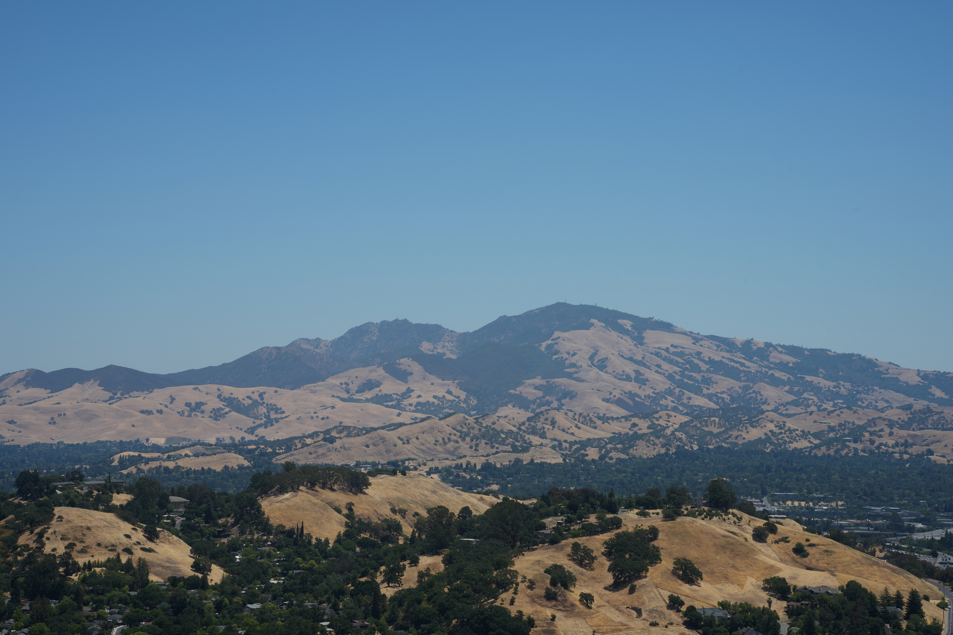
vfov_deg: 17.3
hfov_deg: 25.7
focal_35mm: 79
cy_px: 318
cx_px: 476
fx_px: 2091
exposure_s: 1/160
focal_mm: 79
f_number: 14
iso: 100
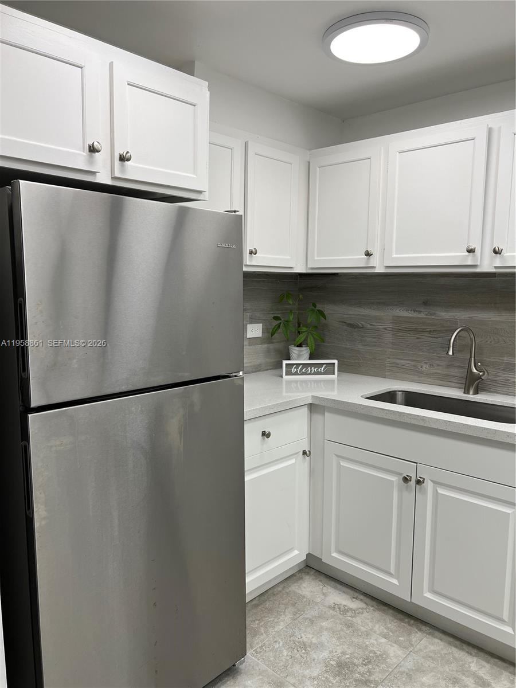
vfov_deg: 67.3
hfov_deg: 53.1
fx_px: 517
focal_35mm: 26
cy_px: 344
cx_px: 258
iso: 40
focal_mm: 5.7
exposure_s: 1/212
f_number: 1.5
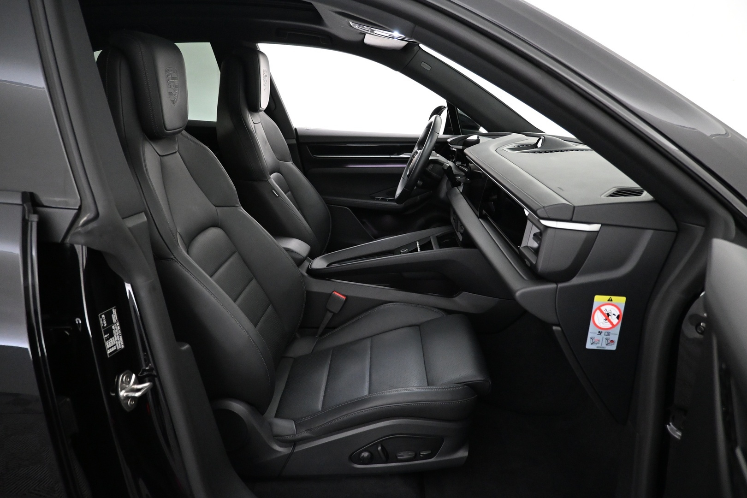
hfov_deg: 73.7
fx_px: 498
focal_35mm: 24
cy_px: 249
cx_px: 374
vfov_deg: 53.1
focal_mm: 16
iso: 4000
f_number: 3.5
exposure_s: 1/60
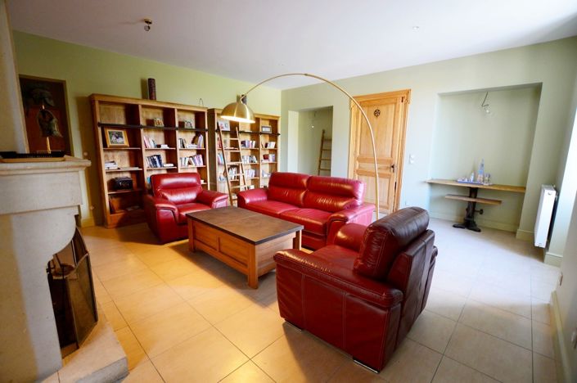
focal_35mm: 15
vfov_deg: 77.2
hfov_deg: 100.5
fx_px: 240
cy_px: 192
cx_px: 288
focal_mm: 10
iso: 800
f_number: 3.5
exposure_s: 1/30
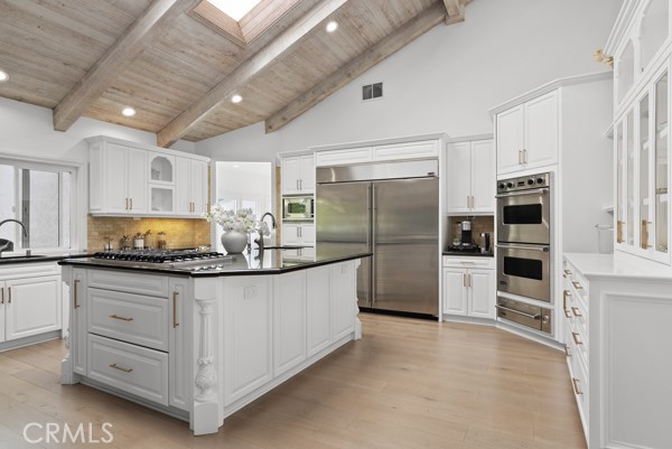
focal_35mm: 20
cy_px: 224
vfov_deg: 62.0
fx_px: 374
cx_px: 336
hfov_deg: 83.9
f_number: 8
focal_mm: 20
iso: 250
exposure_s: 1/6
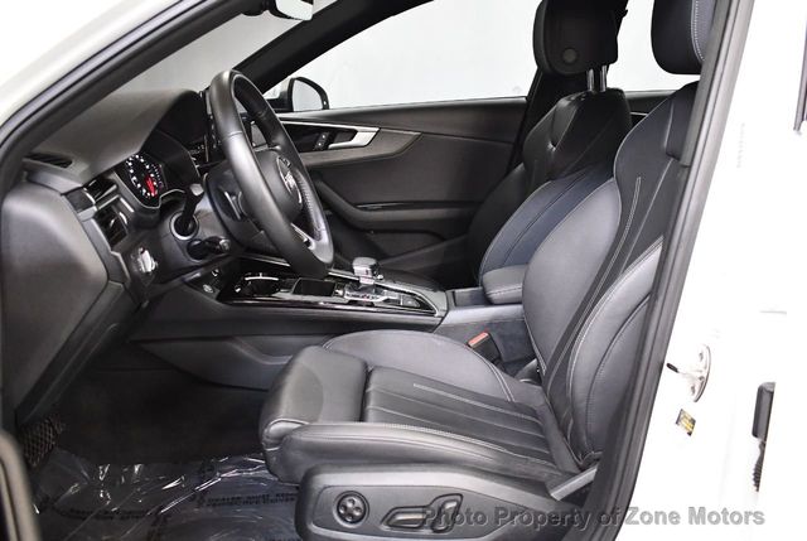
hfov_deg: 53.1
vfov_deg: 37.0
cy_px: 270
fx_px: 808
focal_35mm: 36
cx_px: 404
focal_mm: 18
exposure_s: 1/100
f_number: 3.5
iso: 3200
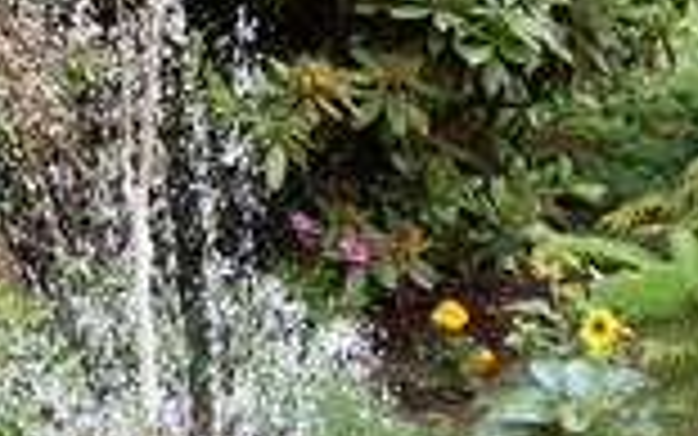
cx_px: -63
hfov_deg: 14.3
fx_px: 2721
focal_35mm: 143
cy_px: 61
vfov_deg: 9.1
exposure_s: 1/250
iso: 80
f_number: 2.8
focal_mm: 6.3
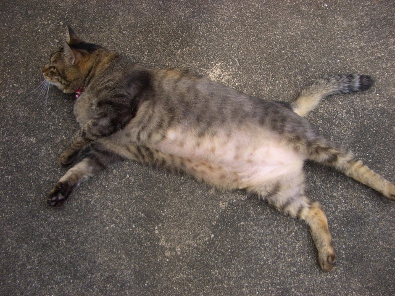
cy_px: 148
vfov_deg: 40.7
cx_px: 198
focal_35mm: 35
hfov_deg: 52.6
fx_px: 399
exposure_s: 1/640
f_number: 2.6
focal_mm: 5.8
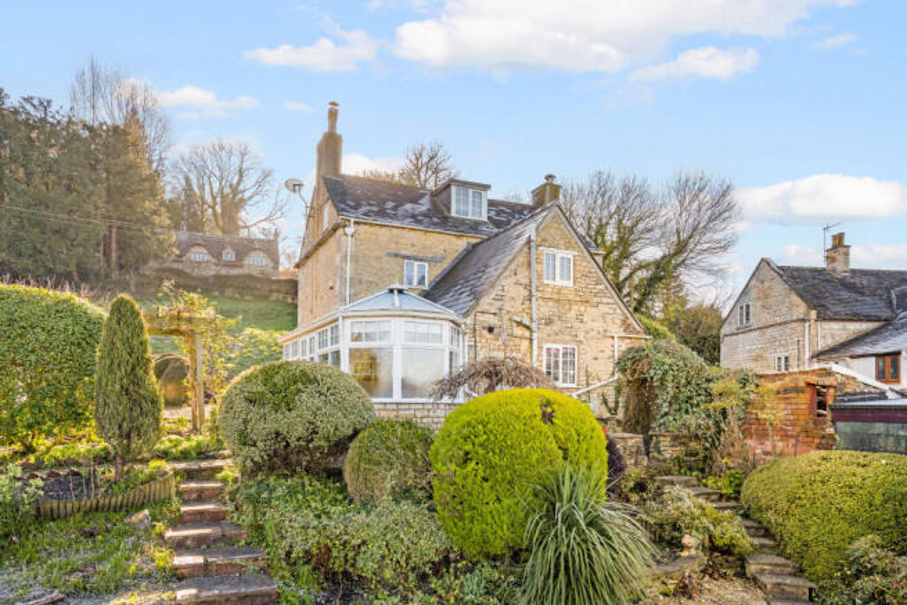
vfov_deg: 57.3
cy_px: 302
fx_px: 554
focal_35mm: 22
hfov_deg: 78.6
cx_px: 454
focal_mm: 22
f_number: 10
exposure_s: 1/250
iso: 500
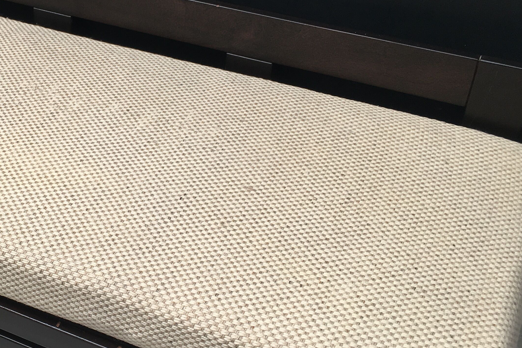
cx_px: 99
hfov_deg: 33.9
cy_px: 173
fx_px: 826
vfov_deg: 23.8
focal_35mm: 57
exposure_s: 1/123
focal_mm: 4.15
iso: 25
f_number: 2.2
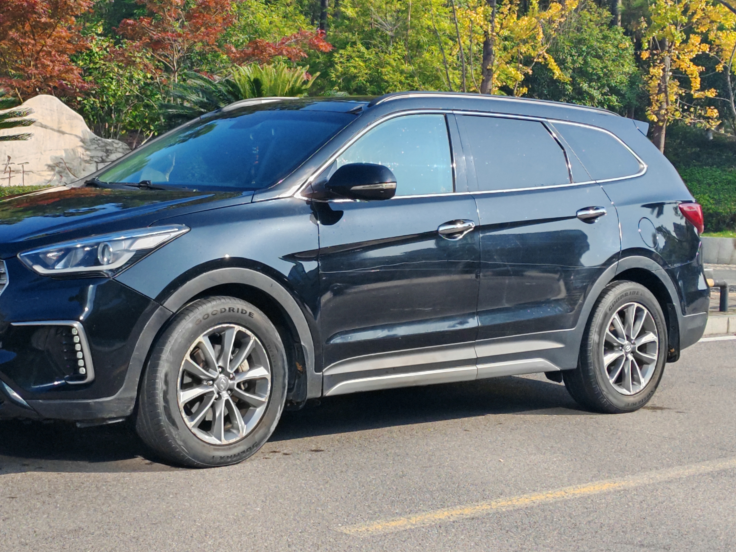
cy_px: 221
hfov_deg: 28.1
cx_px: 283
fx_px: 1467
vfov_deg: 21.3
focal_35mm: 69
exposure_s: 1/1200
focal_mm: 5.52
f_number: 1.9
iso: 50
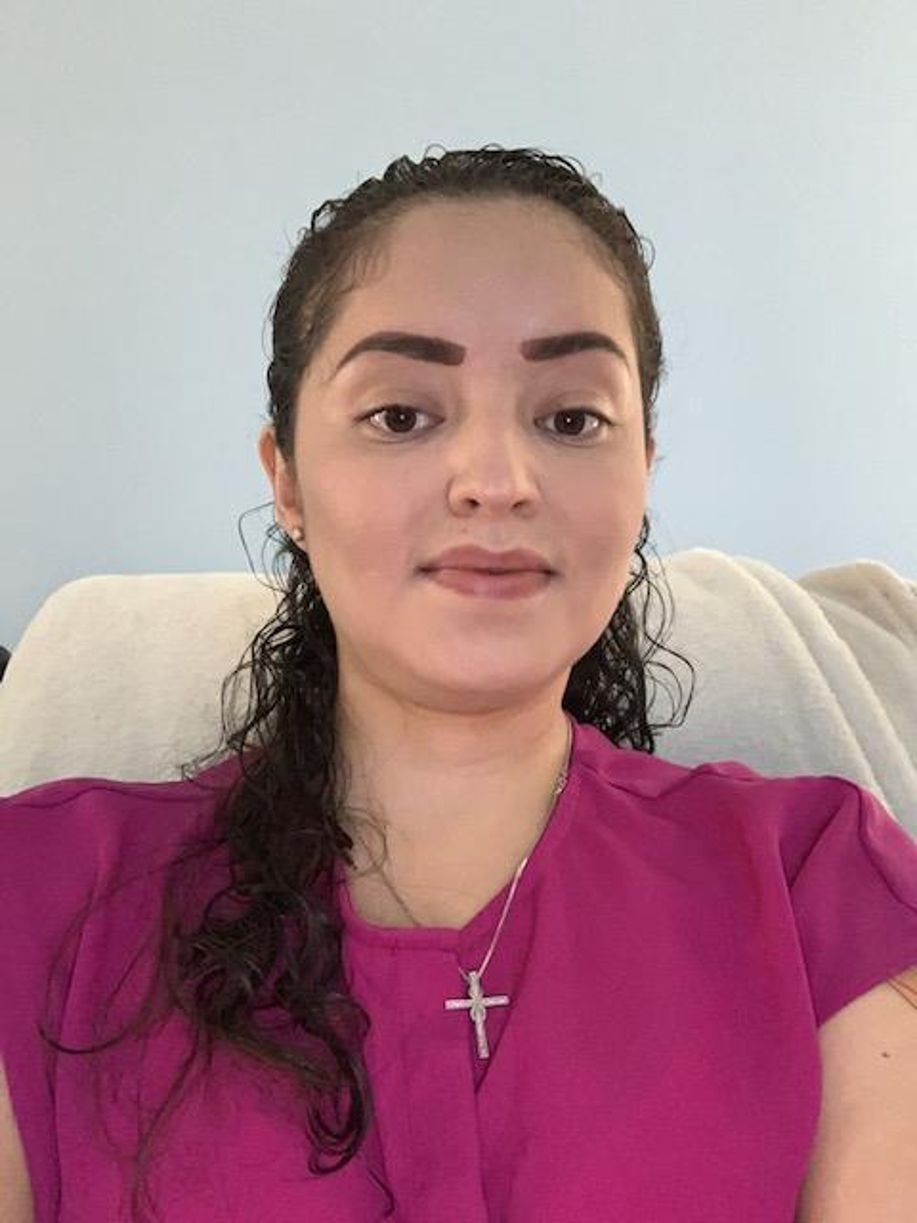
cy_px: 612
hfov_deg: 44.2
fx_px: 1130
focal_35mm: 32
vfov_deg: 56.8
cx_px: 458
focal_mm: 2.87
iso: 320
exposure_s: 1/30
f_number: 2.2
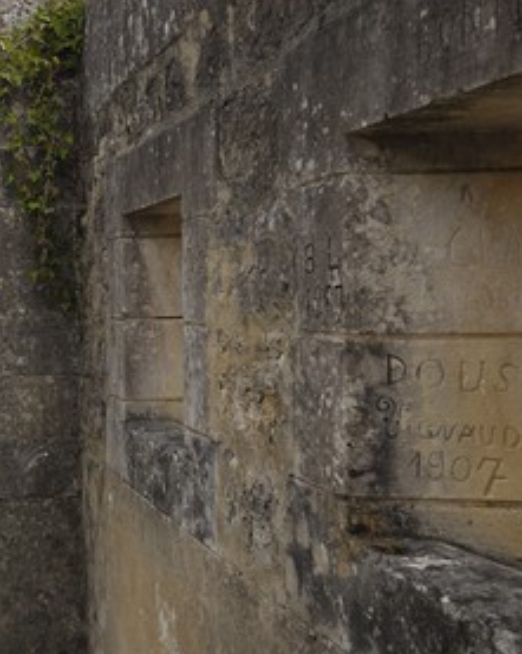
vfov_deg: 39.6
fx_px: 909
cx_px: 116
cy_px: 328
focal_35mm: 47
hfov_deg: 31.3
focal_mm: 22
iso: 100
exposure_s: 1/80
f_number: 8.5
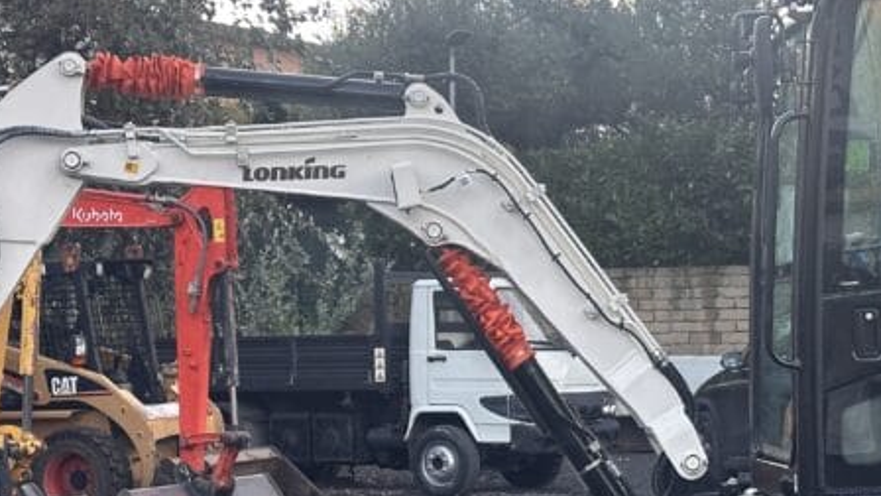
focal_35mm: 105
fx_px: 2453
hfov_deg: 20.3
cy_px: 410
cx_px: 557
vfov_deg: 11.5
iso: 80
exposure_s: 1/82
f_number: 1.78
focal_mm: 6.86
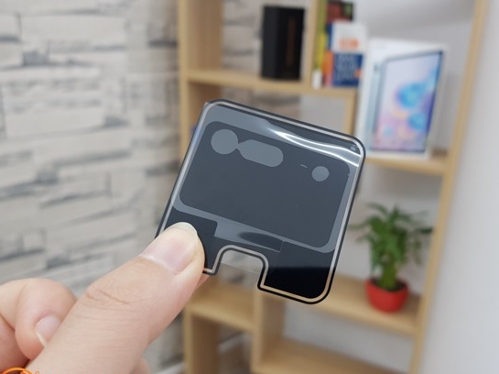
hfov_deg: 58.2
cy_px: 199
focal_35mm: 31
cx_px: 277
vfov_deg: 45.4
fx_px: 447
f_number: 1.7
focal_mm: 4.3
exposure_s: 1/50
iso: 80
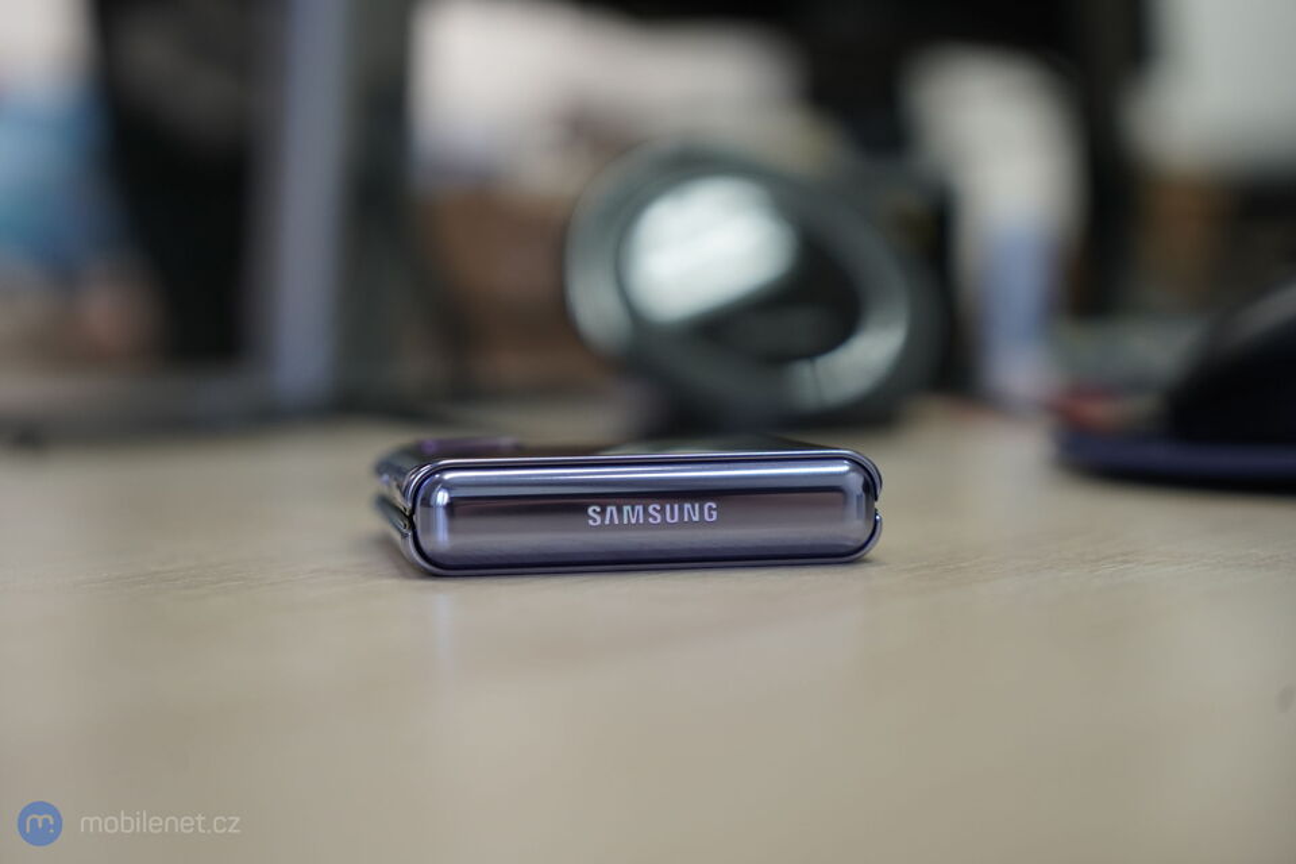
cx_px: 648
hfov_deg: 28.8
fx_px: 2520
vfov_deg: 19.5
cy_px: 432
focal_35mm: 70
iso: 1250
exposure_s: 1/100
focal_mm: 70
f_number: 4
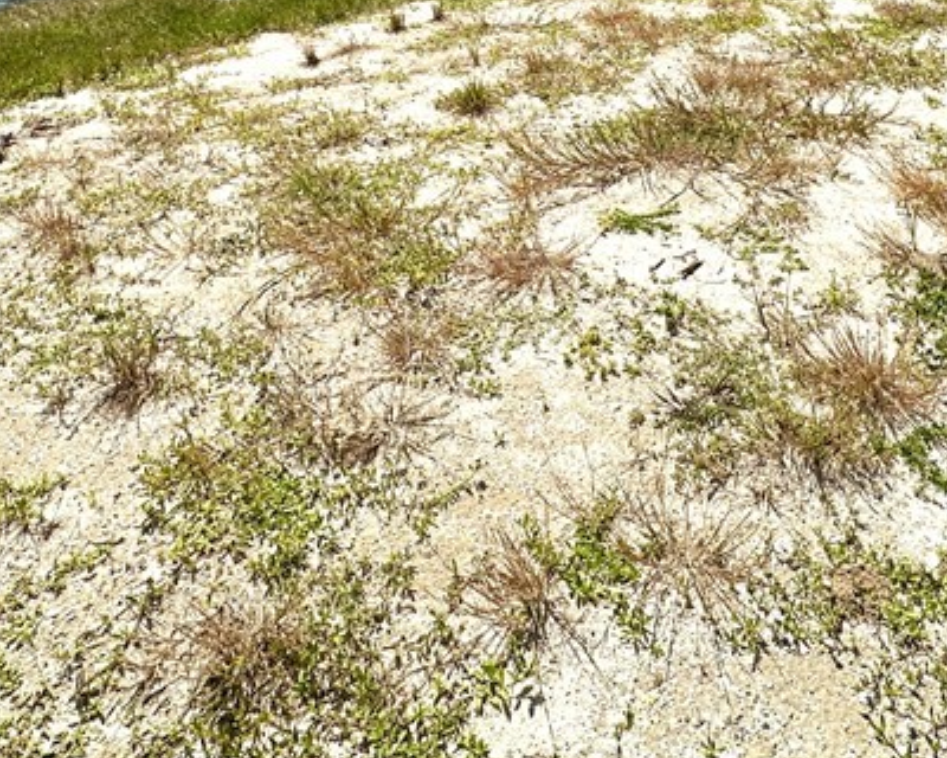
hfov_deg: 51.4
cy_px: -107
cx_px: 542
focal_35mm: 35
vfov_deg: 35.2
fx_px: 981
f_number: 2.2
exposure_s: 1/4132
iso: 50
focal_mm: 2.22
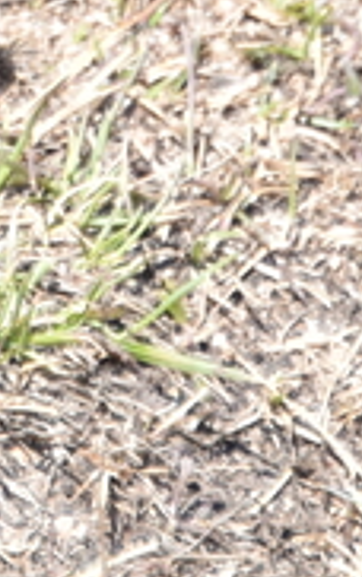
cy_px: -593
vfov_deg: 1.0
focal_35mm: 2147
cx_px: -302
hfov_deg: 0.6
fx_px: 33837
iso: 320
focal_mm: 300
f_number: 5.6
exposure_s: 1/640
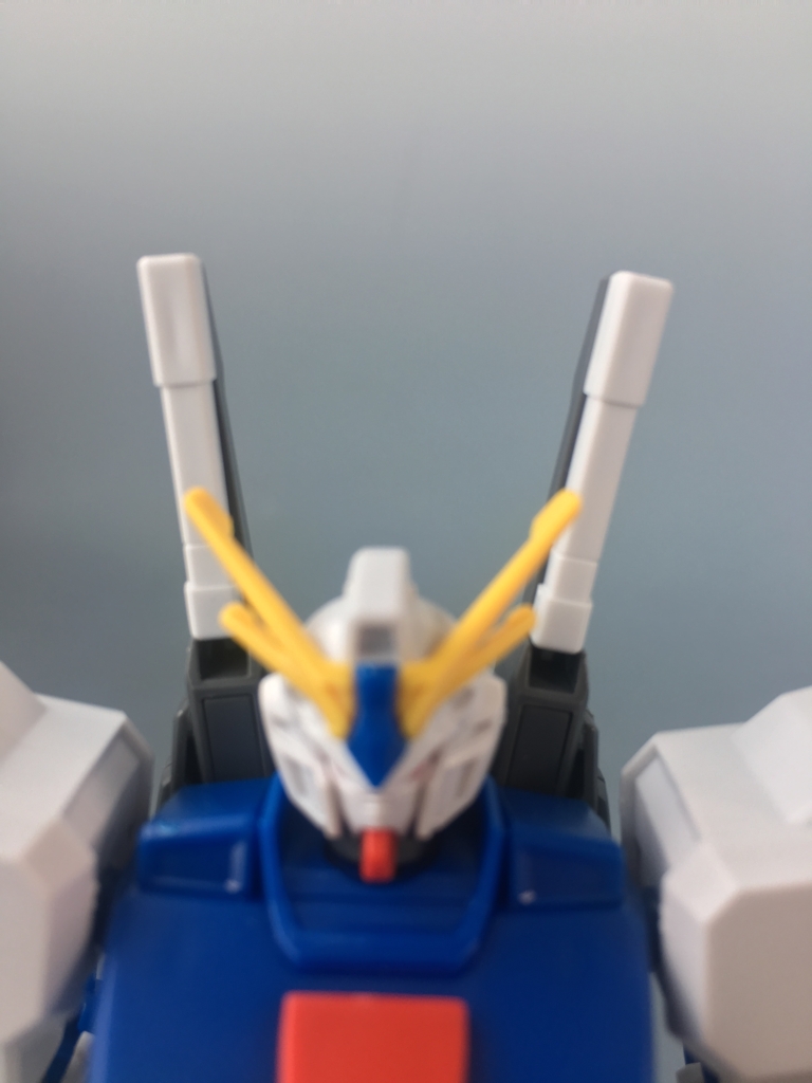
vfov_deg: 61.7
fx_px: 907
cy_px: 542
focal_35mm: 29
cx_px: 406
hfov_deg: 48.2
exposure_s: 1/125
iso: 25
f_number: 2.2
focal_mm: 4.15
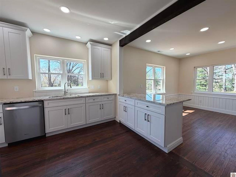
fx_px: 95
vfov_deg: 85.7
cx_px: 118
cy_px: 88
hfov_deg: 102.1
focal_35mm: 14
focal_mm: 2.22
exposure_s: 1/217
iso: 40
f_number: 2.2
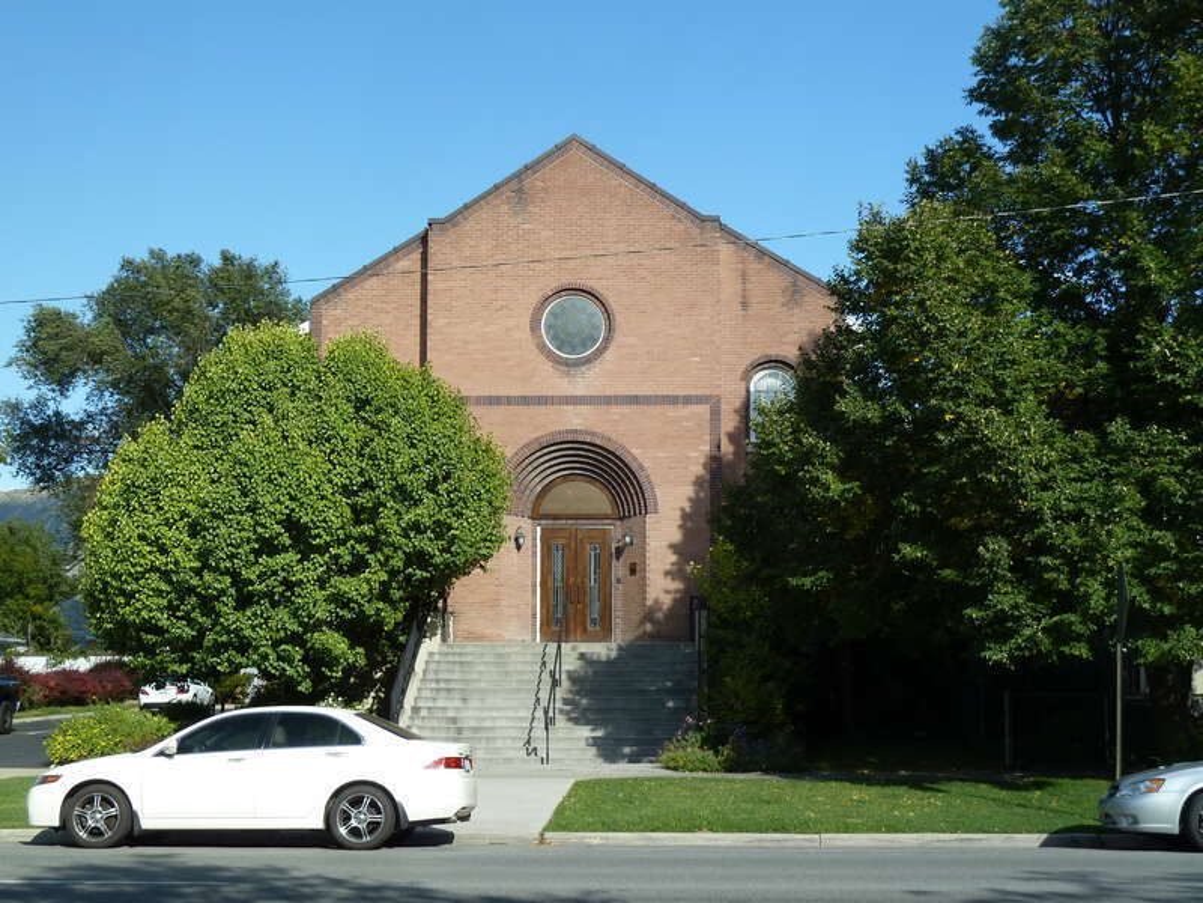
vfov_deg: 28.0
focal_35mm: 52
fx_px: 1807
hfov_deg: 36.8
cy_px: 452
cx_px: 602
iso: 80
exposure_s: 1/400
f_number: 3.8
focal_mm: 8.5
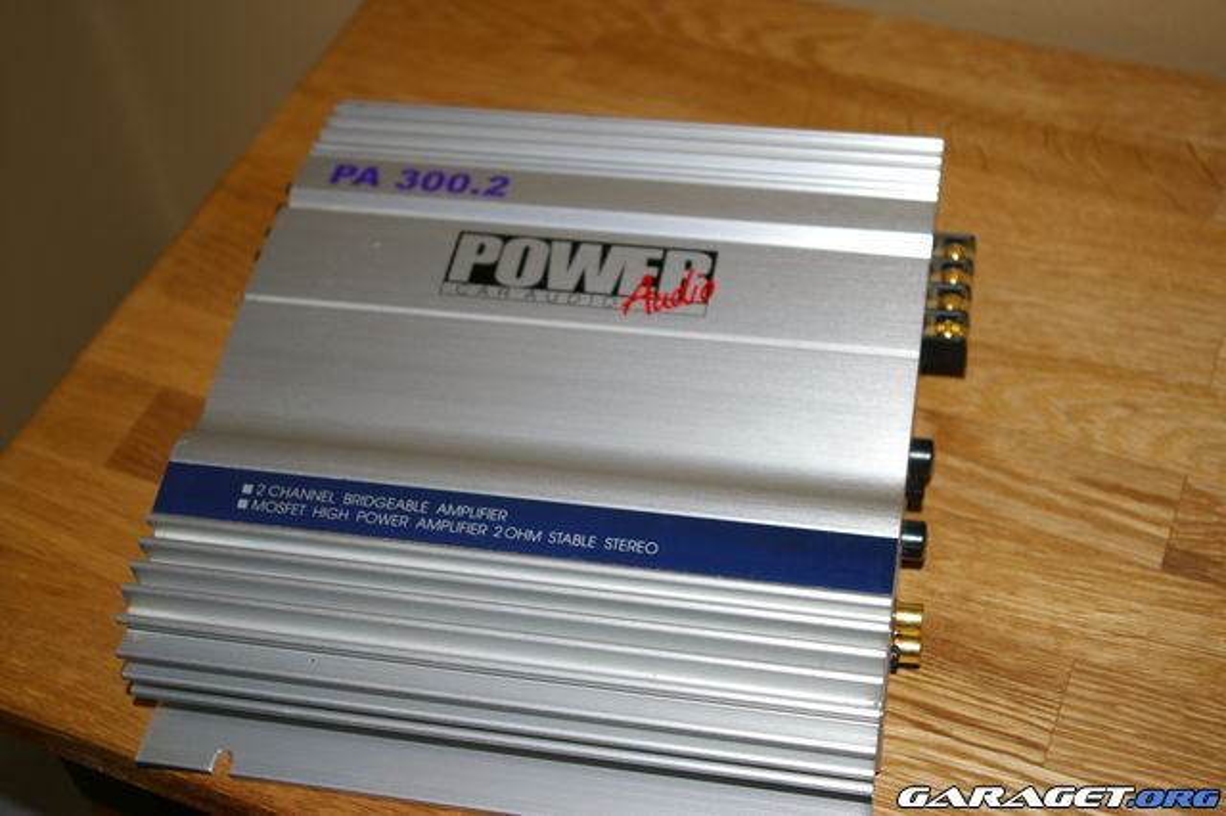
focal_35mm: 52
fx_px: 1787
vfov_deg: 25.7
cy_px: 408
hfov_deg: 37.9
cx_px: 613
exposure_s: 1/45
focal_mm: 35
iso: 200
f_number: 4.5
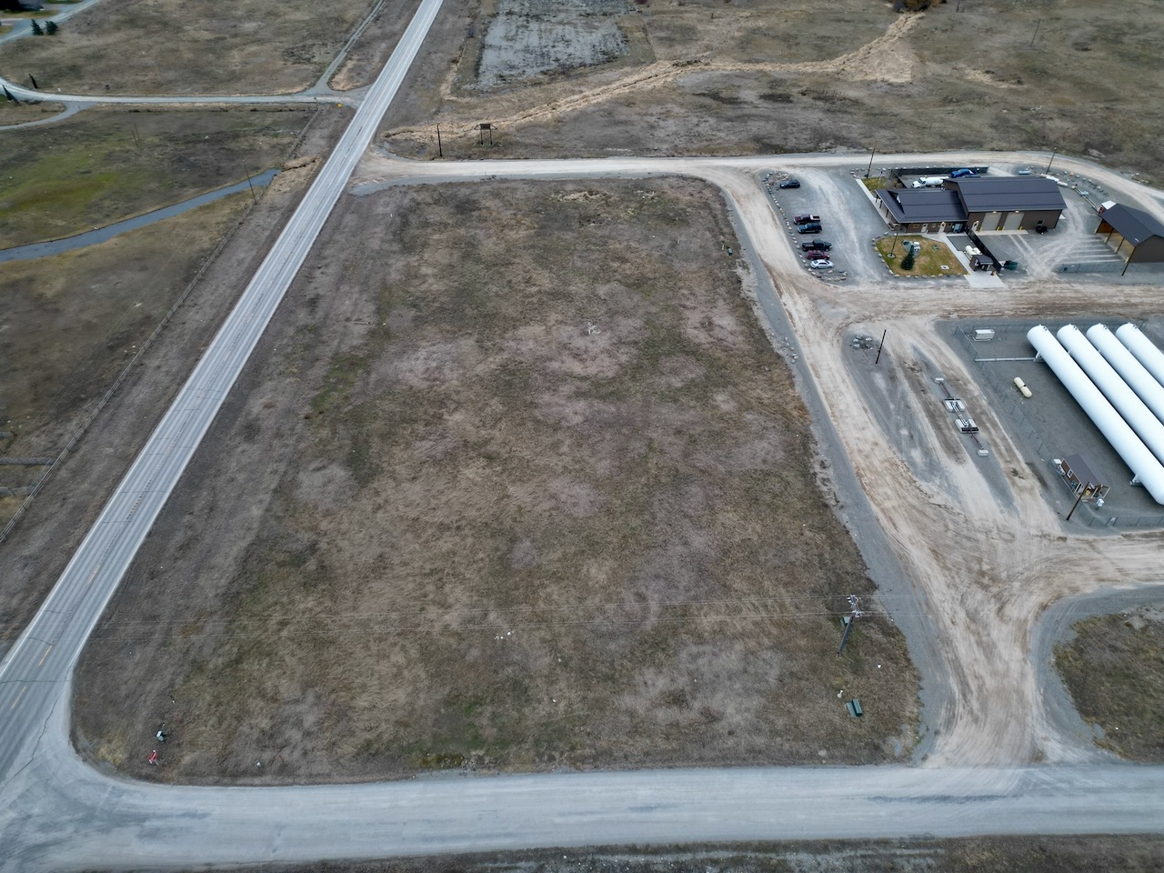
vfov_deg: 56.8
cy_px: 436
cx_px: 582
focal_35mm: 24
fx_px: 807
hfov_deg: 71.6
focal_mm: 6.72
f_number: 1.7
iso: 100
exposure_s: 1/80
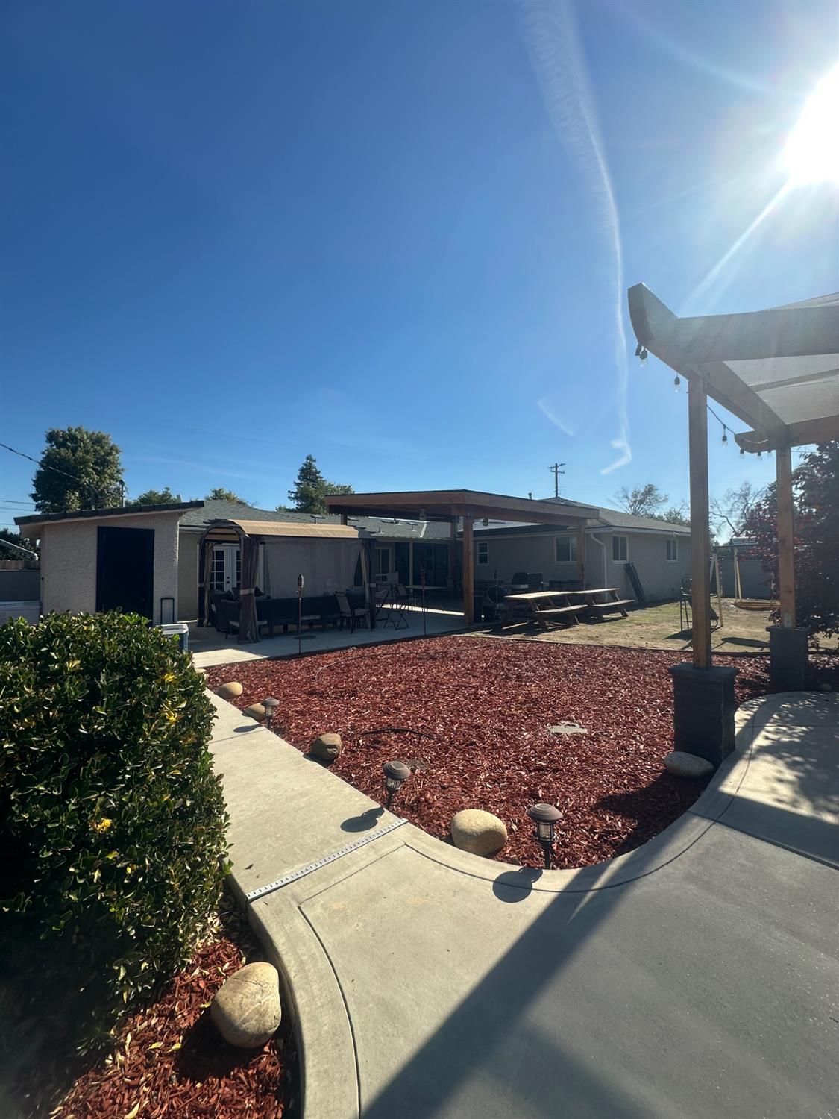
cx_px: 420
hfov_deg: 85.7
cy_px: 560
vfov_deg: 102.1
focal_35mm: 14
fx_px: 452
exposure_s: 1/2398
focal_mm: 2.22
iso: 50
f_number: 2.2
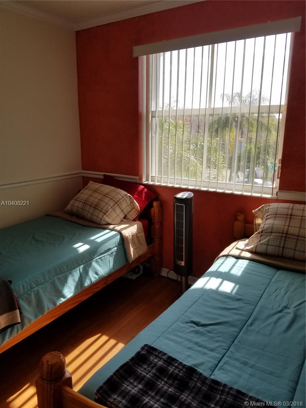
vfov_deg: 67.3
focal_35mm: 26
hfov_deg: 53.1
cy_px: 204
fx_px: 306
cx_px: 153
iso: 50
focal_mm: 4.2
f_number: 1.7
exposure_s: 1/1129
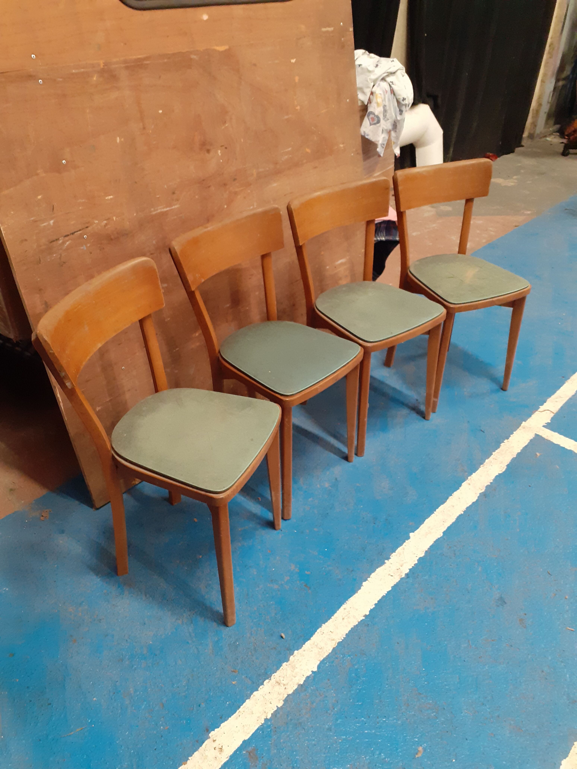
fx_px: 600
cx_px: 288
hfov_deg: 51.4
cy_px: 384
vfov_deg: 65.3
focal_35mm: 27
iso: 250
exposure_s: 1/25
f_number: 1.9
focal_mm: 3.6
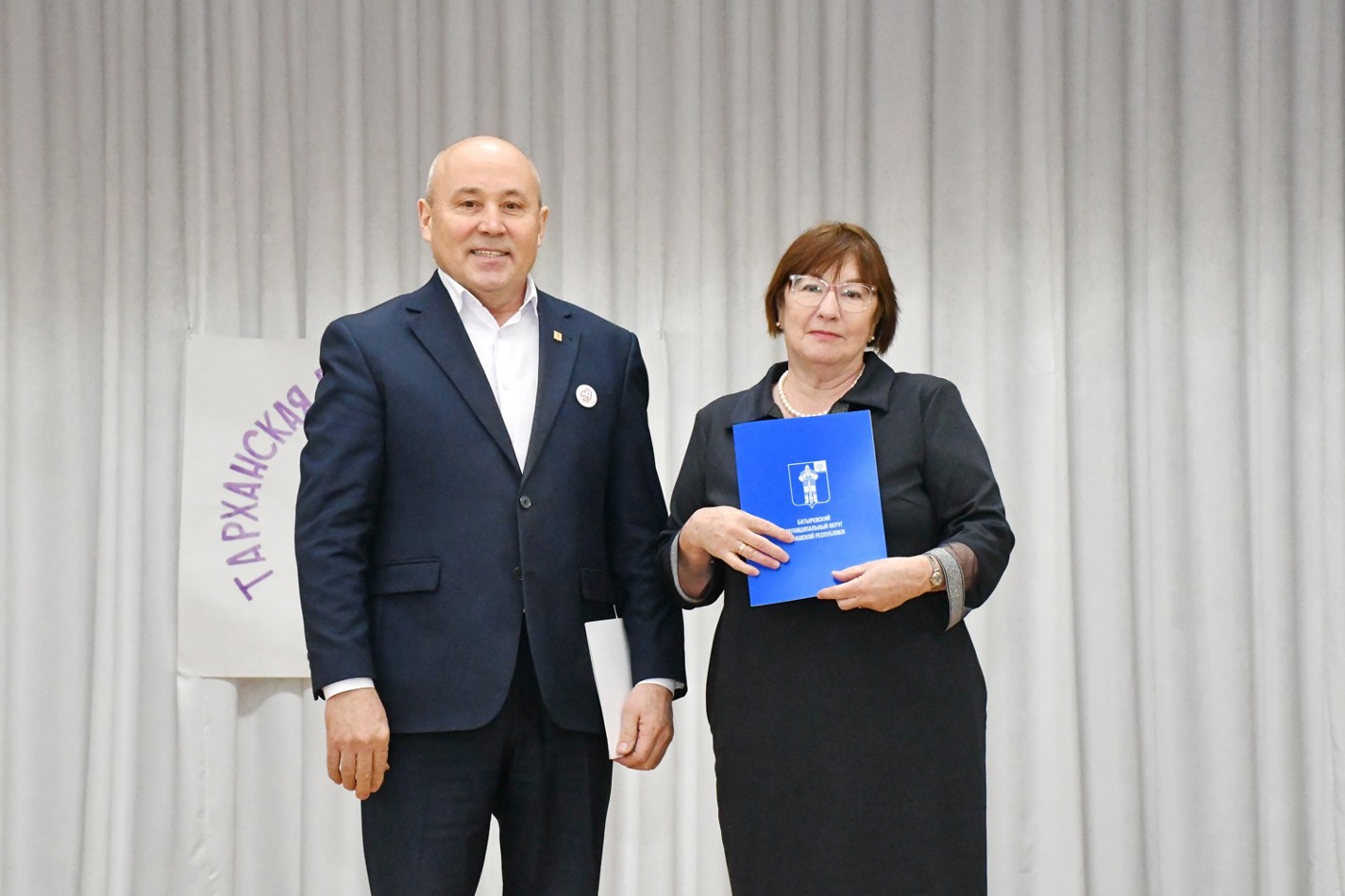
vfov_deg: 14.1
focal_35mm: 97
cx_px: 678
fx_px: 3624
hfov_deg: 21.0
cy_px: 453
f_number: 10
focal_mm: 60
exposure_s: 1/100
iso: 6400
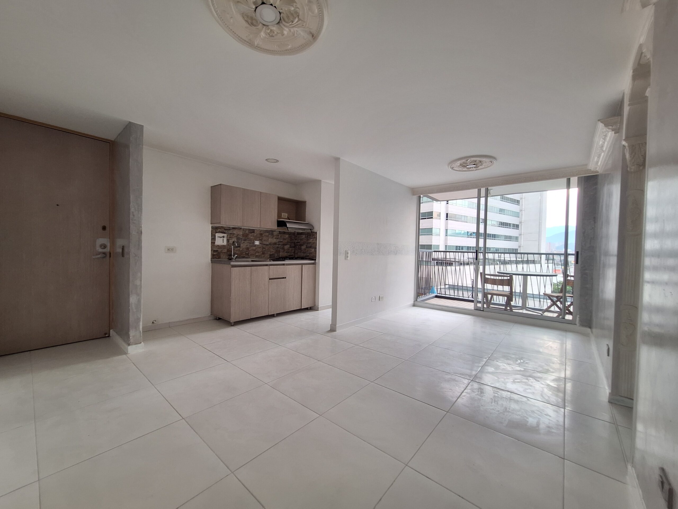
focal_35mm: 13
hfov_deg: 106.2
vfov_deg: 89.9
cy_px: 254
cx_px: 339
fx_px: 255
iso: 64
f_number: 2.2
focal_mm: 1.74
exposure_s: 1/40
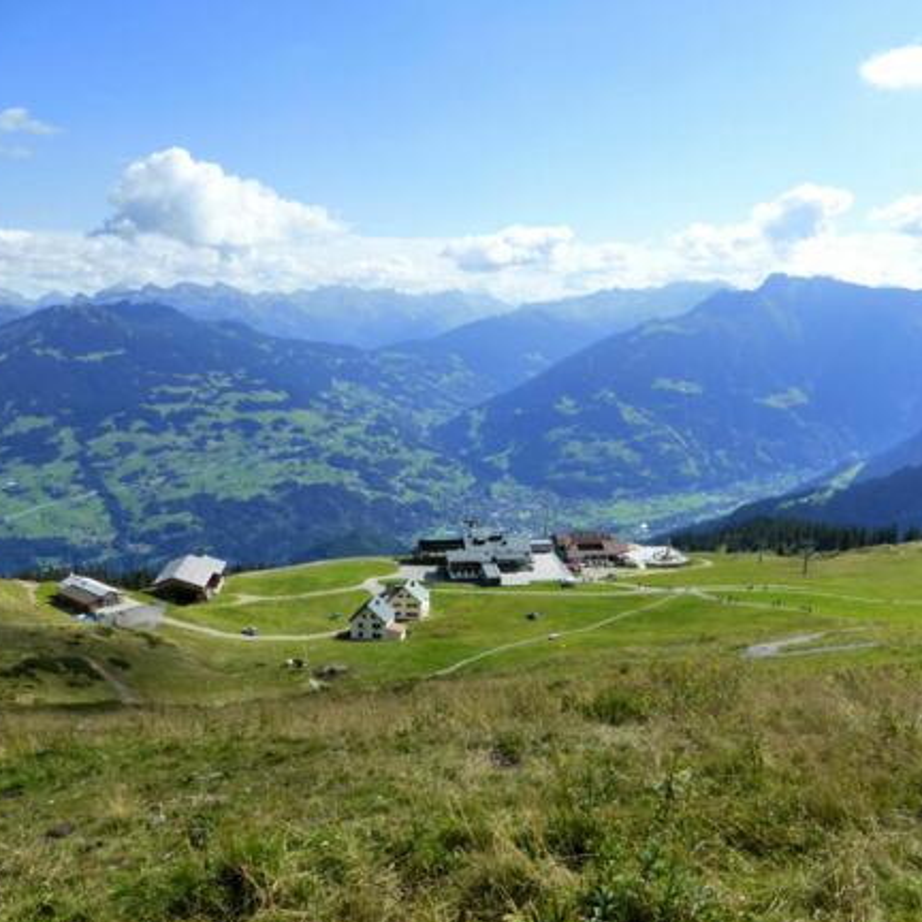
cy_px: 467
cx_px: 492
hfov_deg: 54.0
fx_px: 904
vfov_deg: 54.0
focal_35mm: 30
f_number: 3.3
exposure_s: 1/1300
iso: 250
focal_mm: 4.3
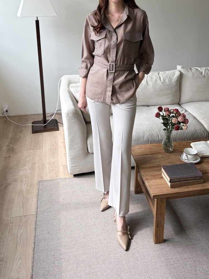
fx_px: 209
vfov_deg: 67.3
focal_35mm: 26
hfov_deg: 53.1
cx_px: 104
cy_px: 140
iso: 40
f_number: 1.6
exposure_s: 1/202
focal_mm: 5.96
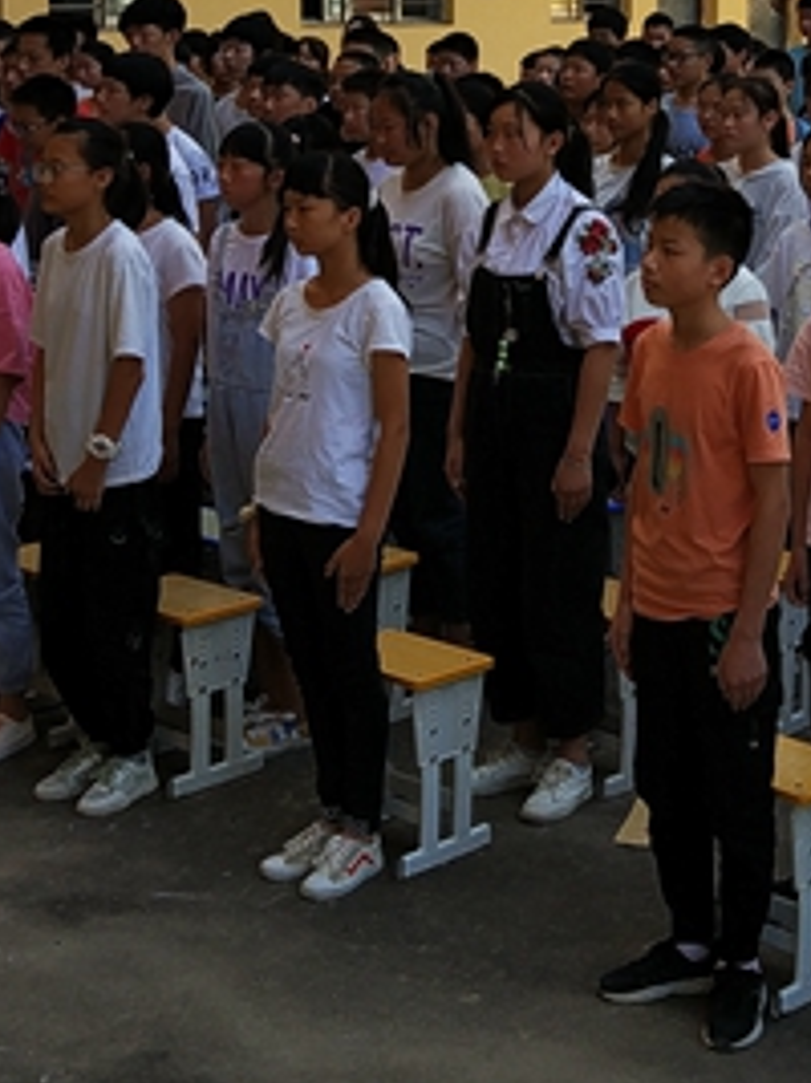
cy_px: 152
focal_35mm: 69
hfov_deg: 21.0
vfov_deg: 27.4
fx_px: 2157
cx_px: 657
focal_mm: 4.06
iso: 100
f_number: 2
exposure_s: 1/365
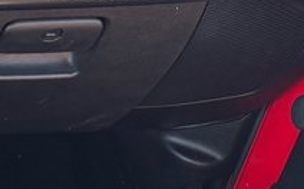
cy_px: 223
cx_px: -321
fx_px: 1018
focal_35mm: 123
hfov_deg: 14.0
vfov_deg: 10.5
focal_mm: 6.76
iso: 200
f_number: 1.78
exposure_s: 1/84
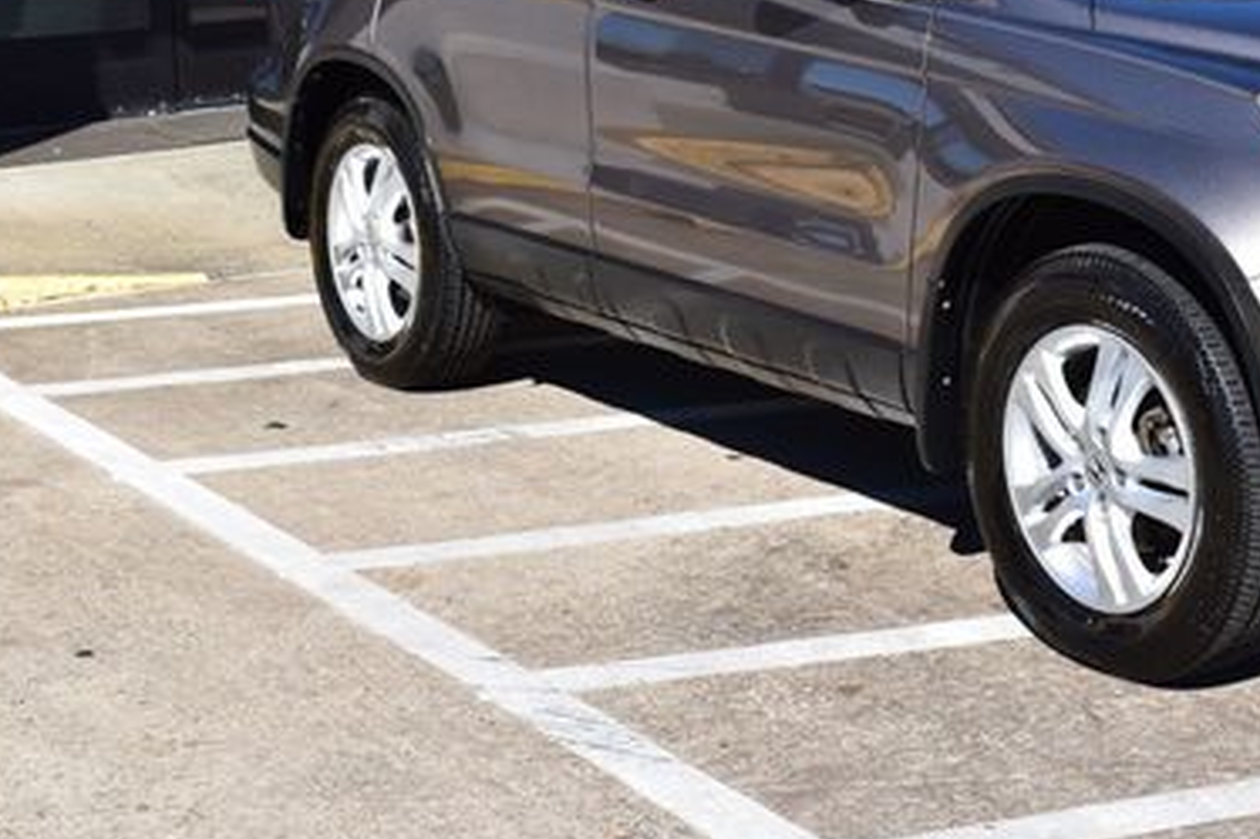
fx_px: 2694
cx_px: 926
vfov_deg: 17.6
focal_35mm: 77
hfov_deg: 26.0
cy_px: 182
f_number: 11
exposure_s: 1/500
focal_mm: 30
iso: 400
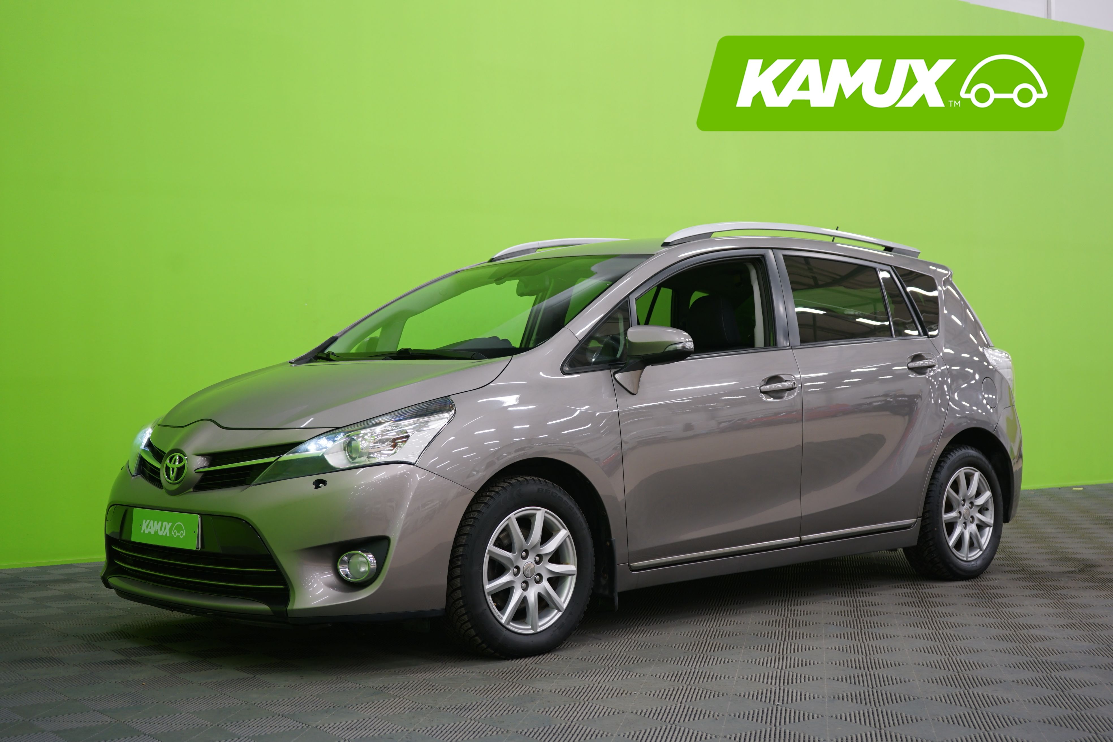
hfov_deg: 41.1
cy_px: 371
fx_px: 1484
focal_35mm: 48
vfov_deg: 28.1
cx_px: 556
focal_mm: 48
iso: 400
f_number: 4.5
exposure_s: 1/10
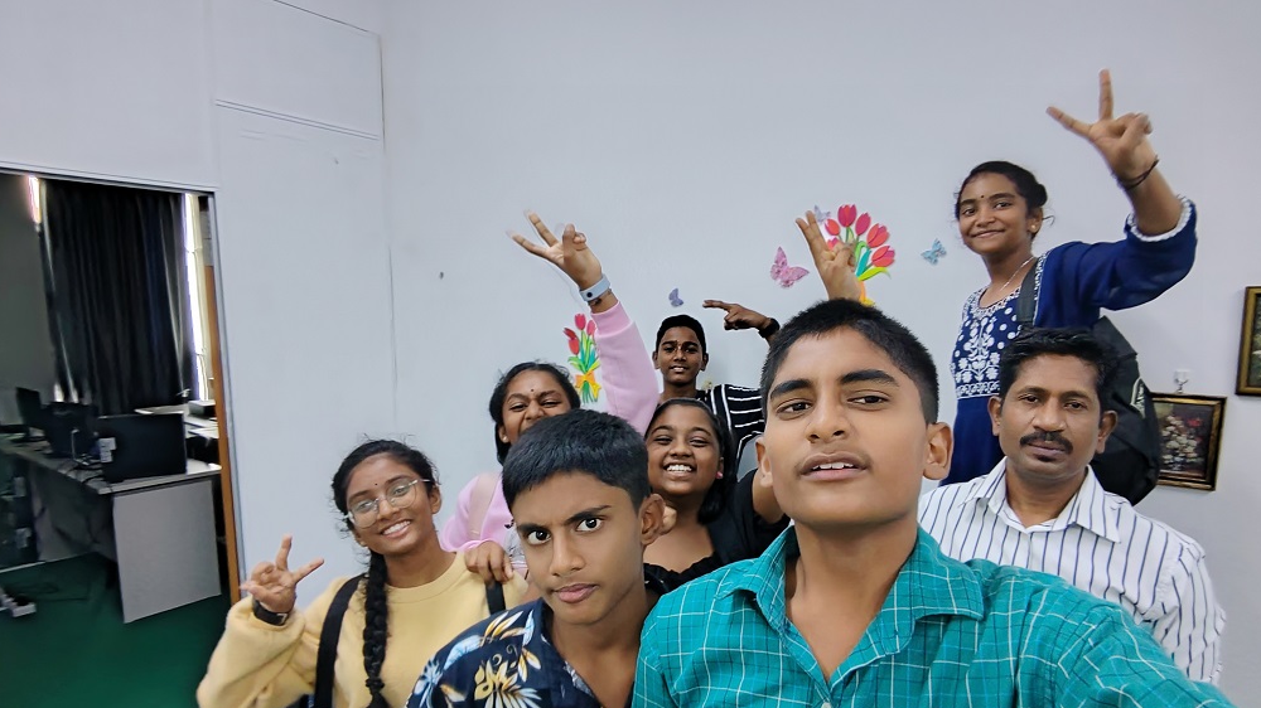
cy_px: 398
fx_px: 669
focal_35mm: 20
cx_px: 639
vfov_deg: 55.7
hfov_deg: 86.6
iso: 2500
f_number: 2.4
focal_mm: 2.66
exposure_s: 1/20
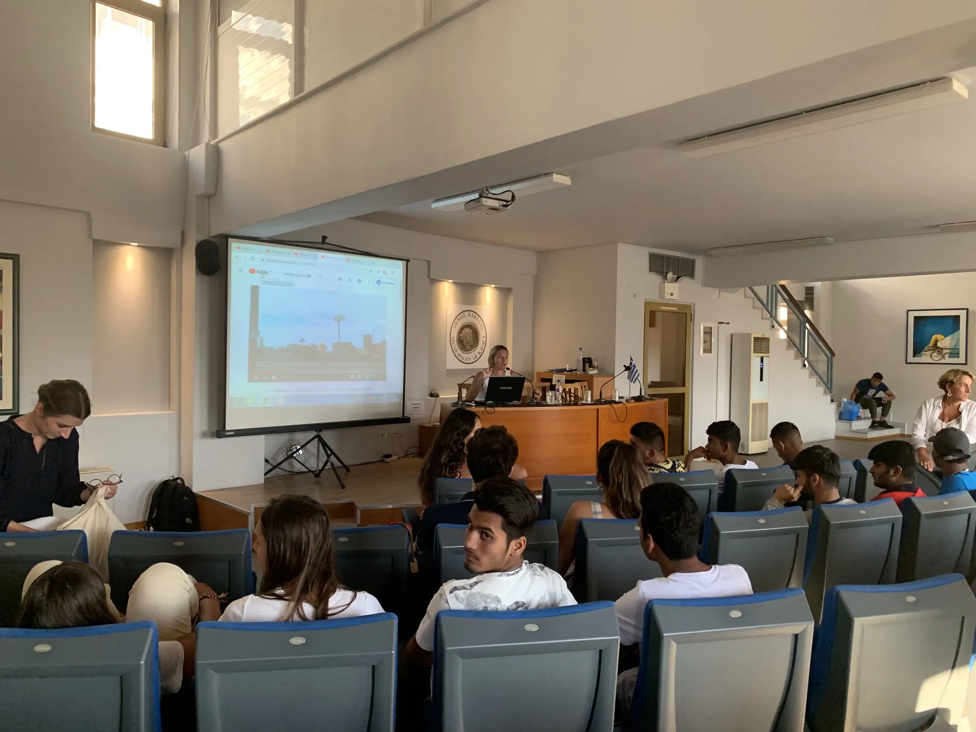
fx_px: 733
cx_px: 488
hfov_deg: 67.3
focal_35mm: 26
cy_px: 366
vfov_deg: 53.1
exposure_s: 1/60
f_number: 1.8
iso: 250
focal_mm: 4.25
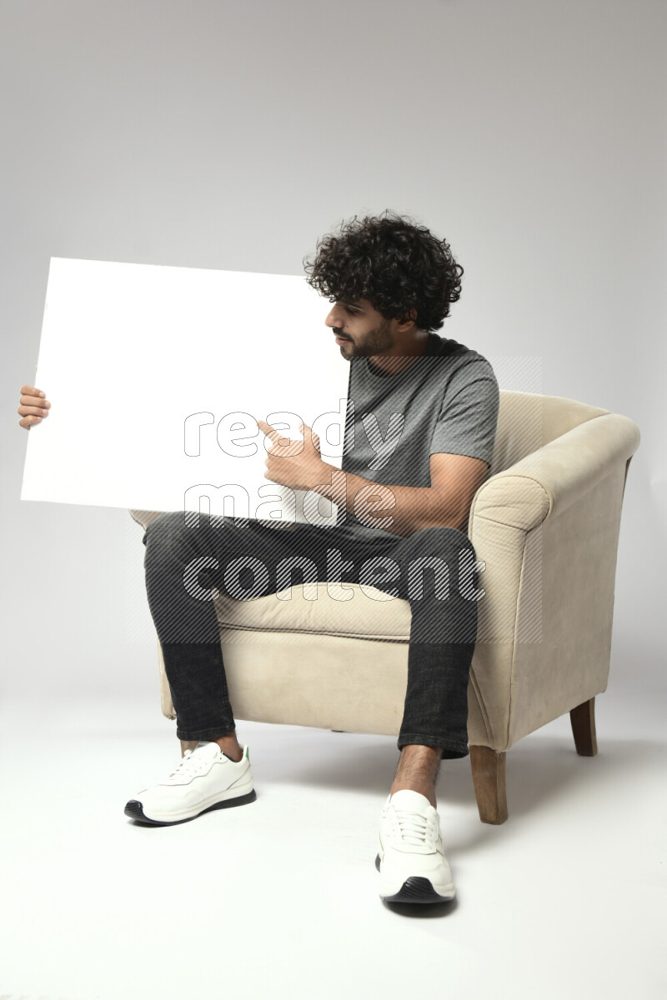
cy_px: 500
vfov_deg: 54.4
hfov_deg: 37.9
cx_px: 334
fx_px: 973
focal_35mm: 35
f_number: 5
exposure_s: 1/125
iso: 400
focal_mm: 35
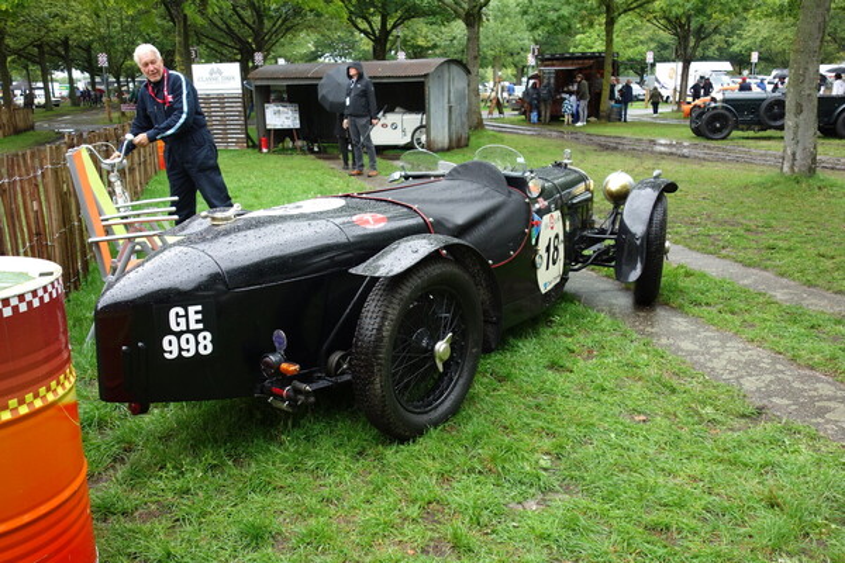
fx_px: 728
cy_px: 282
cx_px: 422
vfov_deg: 42.3
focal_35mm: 31
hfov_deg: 60.3
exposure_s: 1/100
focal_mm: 11.6
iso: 125
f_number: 2.8
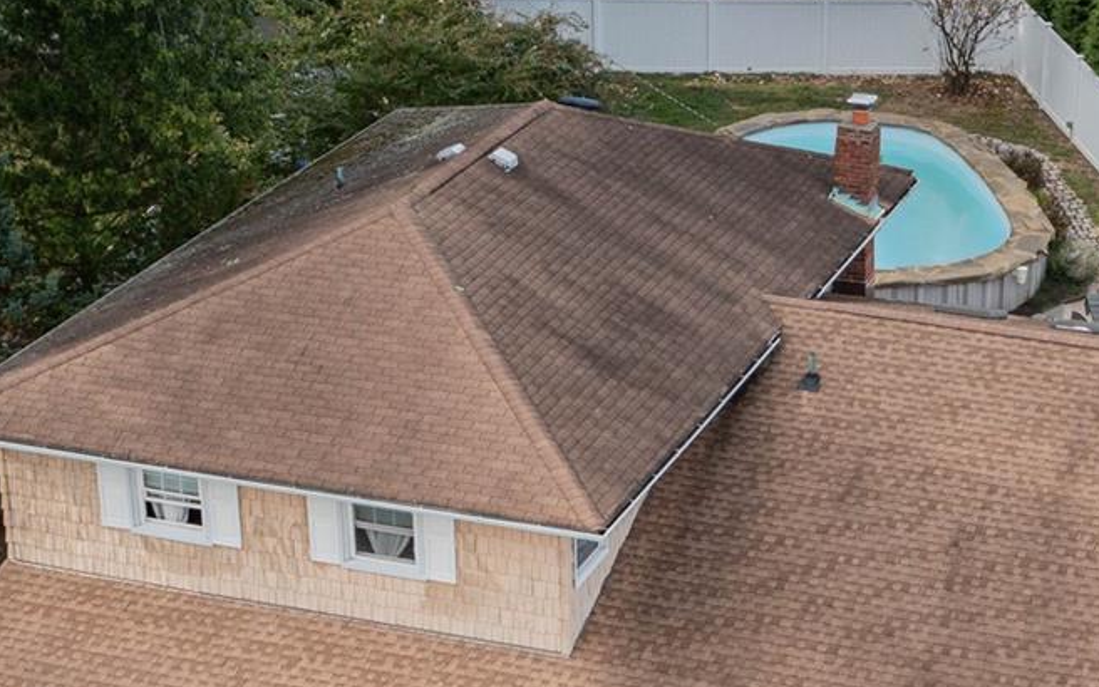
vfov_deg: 14.5
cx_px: 772
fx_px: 2666
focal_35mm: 89
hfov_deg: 23.1
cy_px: 622
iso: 200
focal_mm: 10.26
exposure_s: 1/320
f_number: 5
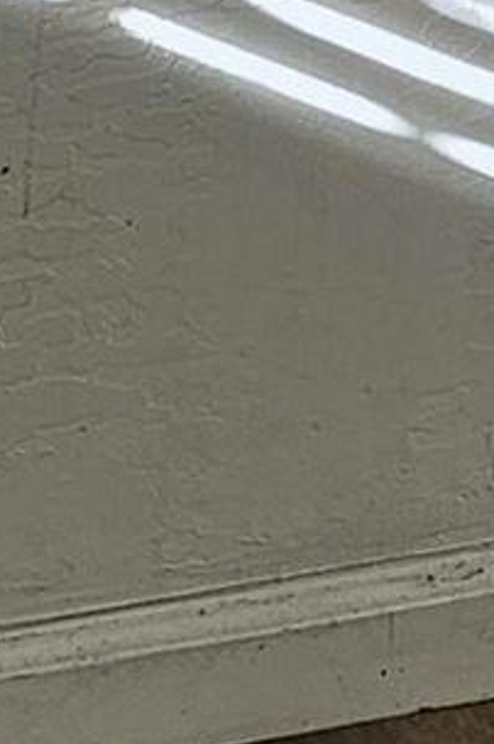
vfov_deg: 7.9
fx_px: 4992
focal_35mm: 242
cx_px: 494
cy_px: -1070
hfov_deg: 5.7
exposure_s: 1/120
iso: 50
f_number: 1.7
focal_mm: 6.3
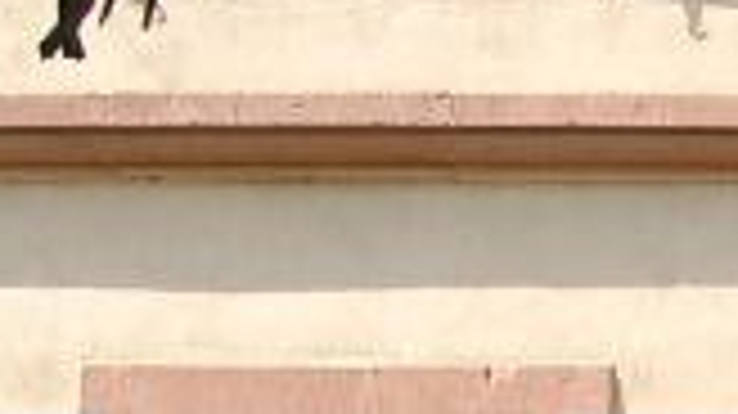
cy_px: 1026
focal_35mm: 181
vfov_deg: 6.4
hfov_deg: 11.3
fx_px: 3540
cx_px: 1228
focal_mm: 7.13
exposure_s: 1/379
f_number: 4
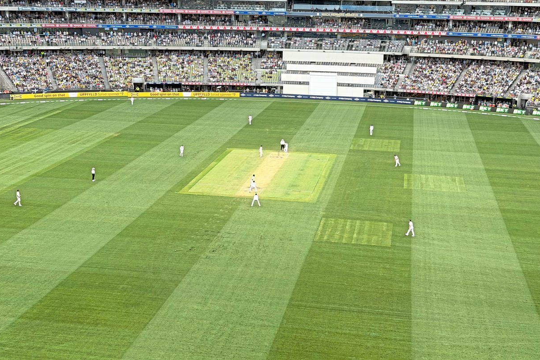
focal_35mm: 51
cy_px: 154
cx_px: 266
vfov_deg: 26.4
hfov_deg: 38.9
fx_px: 765
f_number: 1.78
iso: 100
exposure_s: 1/962
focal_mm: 6.76
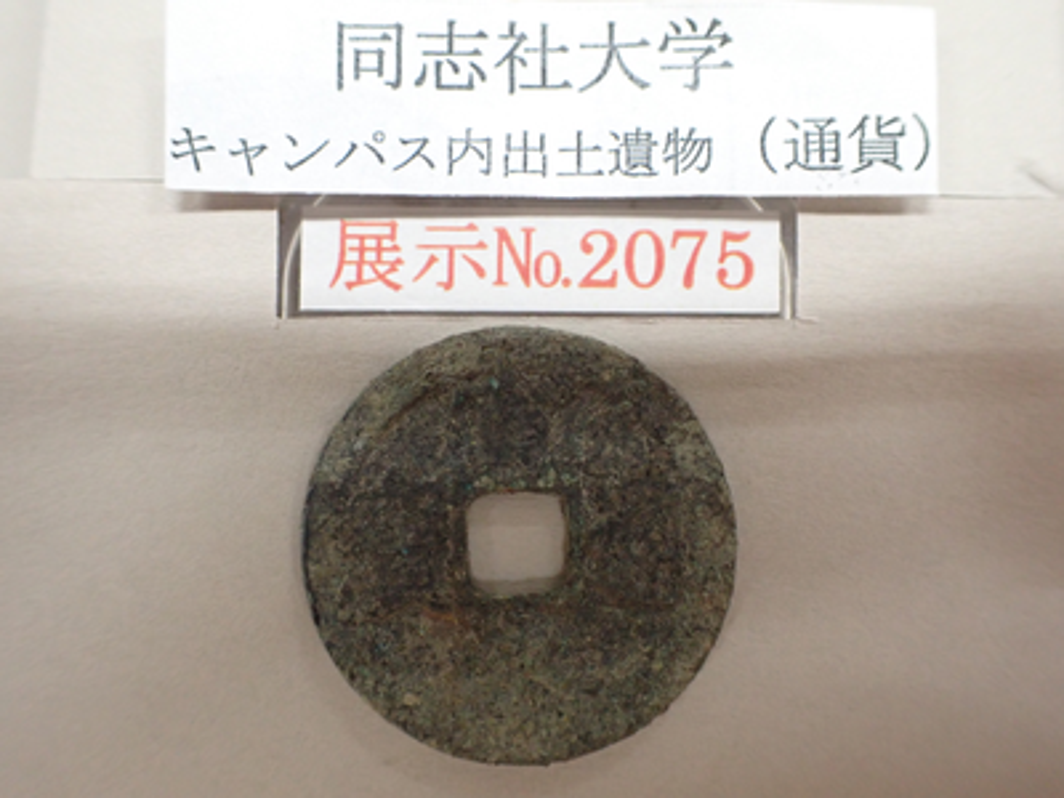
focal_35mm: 30
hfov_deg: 60.0
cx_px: 532
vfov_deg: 46.8
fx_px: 922
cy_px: 399
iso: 800
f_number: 2.3
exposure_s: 1/125
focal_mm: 5.4
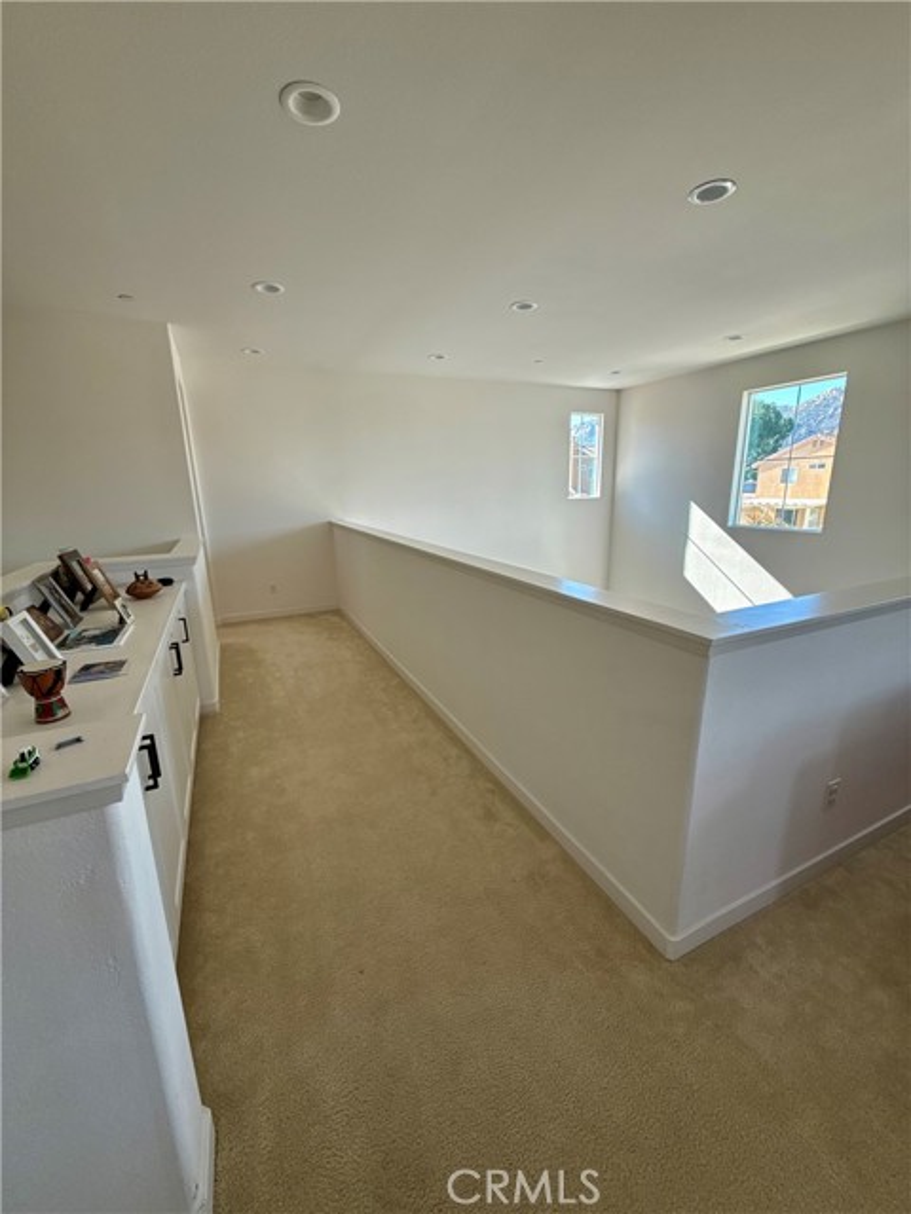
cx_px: 456
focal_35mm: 14
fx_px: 491
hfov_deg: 85.7
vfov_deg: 102.1
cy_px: 607
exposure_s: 1/99
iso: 64
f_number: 2.2
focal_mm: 2.22
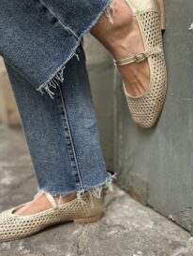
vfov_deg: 52.5
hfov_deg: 40.3
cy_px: 120
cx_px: 67
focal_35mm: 35
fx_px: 260
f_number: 1.78
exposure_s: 1/121
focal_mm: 6.86
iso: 80
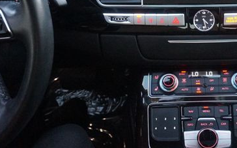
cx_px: 189
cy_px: 37
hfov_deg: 44.0
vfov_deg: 29.3
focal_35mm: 43
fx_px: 278
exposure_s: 1/100
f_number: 3.5
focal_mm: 16
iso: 3200
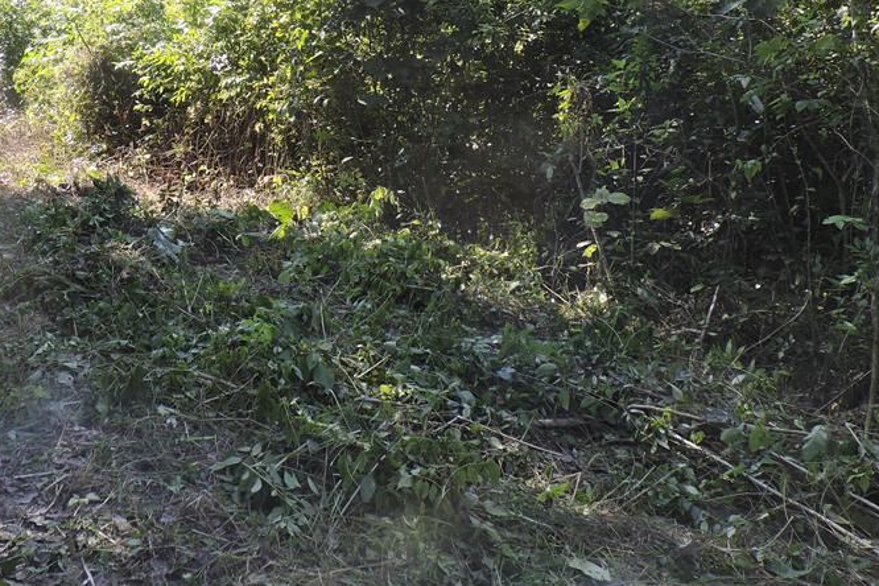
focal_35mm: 45
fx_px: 1099
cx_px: 206
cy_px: 21
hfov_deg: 42.1
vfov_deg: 28.3
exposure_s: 1/250
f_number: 3
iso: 100
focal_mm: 4.3
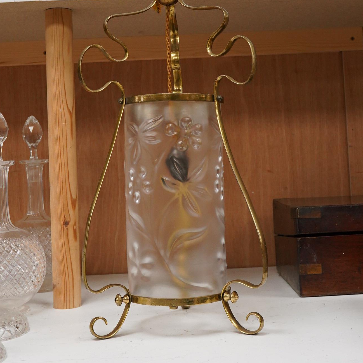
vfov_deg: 29.3
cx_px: 181
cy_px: 112
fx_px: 688
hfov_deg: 29.6
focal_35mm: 58
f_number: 11
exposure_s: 1/160
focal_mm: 30
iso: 2500
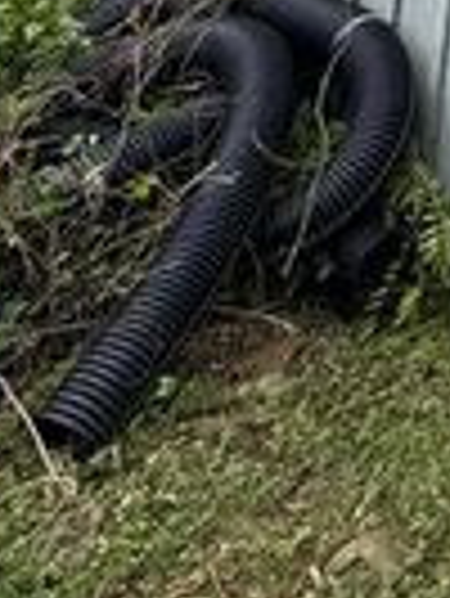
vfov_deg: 17.5
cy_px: -659
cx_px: 986
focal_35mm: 70
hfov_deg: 15.3
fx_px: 1211
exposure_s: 1/812
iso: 40
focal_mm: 2.22
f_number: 2.2
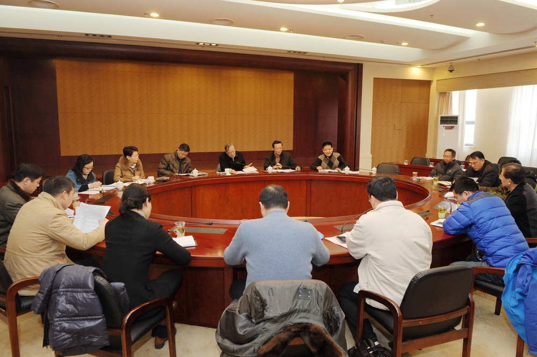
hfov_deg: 73.8
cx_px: 268
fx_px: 358
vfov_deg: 53.1
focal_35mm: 24
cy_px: 178
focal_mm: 24
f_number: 8
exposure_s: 1/60
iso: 1250
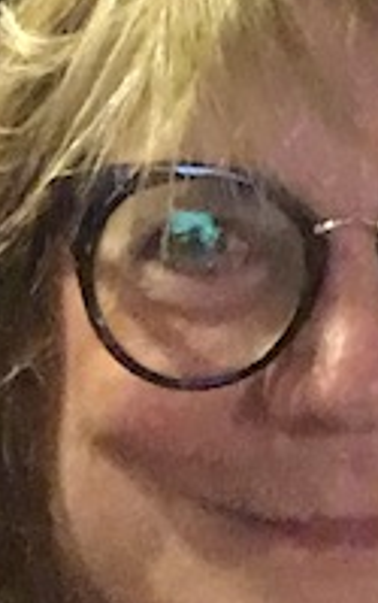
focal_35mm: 110
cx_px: 499
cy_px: -147
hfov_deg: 11.6
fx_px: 1807
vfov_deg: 17.9
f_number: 2.2
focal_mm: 2.65
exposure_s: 1/17
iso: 2000
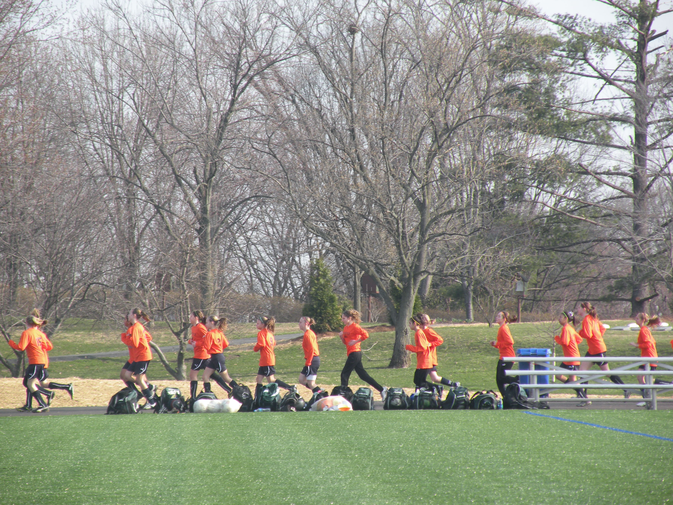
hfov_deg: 7.5
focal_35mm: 264
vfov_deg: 5.6
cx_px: 336
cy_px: 252
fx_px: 5133
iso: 64
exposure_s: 1/177
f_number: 4.5
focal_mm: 46.7
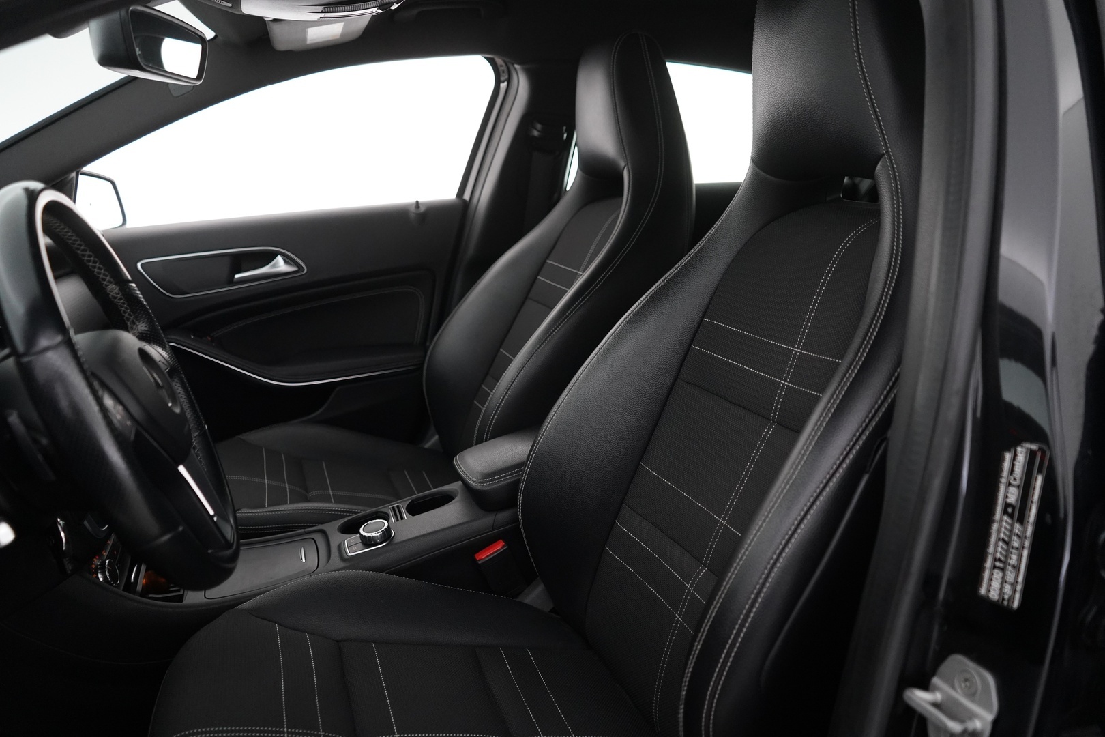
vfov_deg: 46.4
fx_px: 859
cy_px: 368
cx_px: 552
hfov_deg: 65.5
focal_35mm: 28
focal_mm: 28
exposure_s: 1/60
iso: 4000
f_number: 3.5
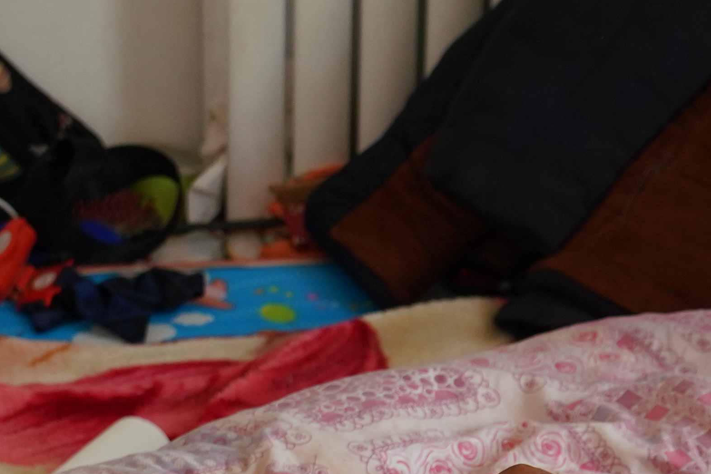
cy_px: 832
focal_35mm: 137
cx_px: 714
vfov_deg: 9.6
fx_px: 2706
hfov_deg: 14.7
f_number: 4
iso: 640
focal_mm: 27
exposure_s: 1/160
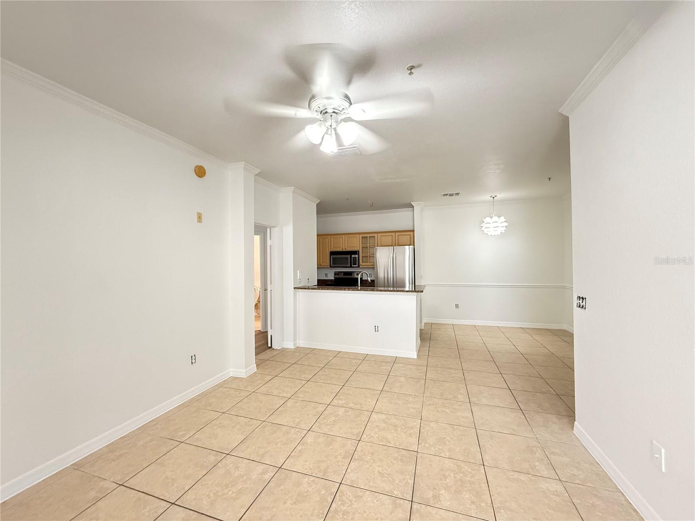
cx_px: 348
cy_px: 260
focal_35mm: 14
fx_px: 281
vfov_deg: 85.7
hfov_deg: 102.1
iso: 800
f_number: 2.2
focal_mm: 2.22
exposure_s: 1/60
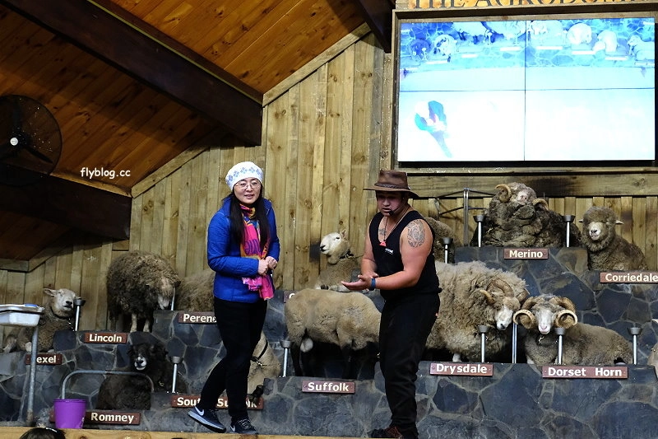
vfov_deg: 23.0
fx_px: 1078
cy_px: 220
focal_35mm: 59
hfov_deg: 33.9
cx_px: 329
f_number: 3.6
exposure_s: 1/160
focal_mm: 39
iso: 4000
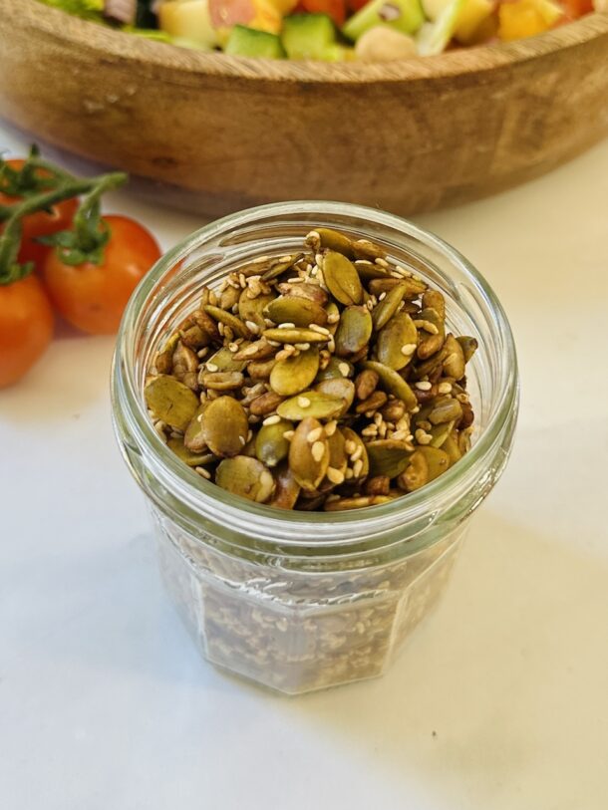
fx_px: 562
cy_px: 405
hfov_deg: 56.8
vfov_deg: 71.6
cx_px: 304
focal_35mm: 24
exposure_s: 1/115
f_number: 1.78
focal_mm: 6.86
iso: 250
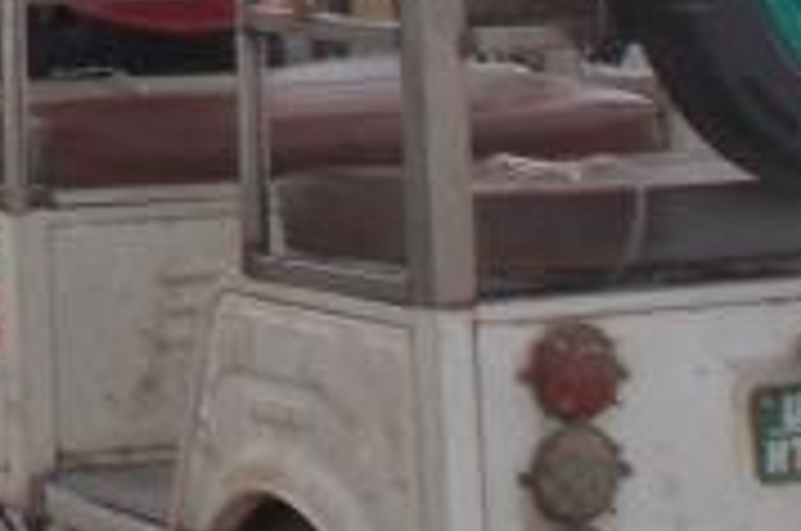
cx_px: -608
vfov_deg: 5.7
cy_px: -680
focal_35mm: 234
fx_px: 5197
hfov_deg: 8.5
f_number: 3.9
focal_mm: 6.9
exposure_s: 1/250
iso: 80
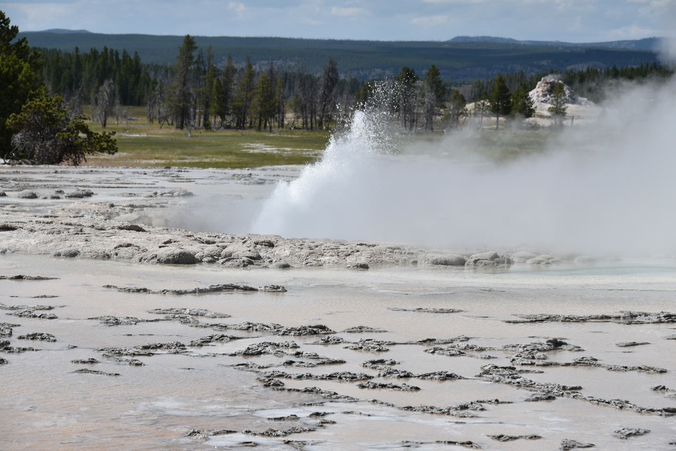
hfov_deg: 16.4
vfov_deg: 11.0
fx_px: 2348
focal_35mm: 125
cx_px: 338
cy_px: 226
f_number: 10
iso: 100
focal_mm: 125
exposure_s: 1/320
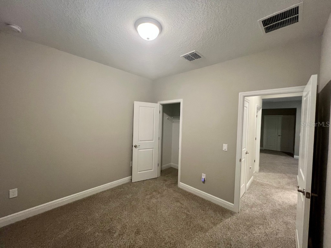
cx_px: 166
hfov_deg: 106.2
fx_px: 124
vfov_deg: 89.9
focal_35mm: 13
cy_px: 124
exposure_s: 1/60
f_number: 1.8
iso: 320
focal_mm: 1.57
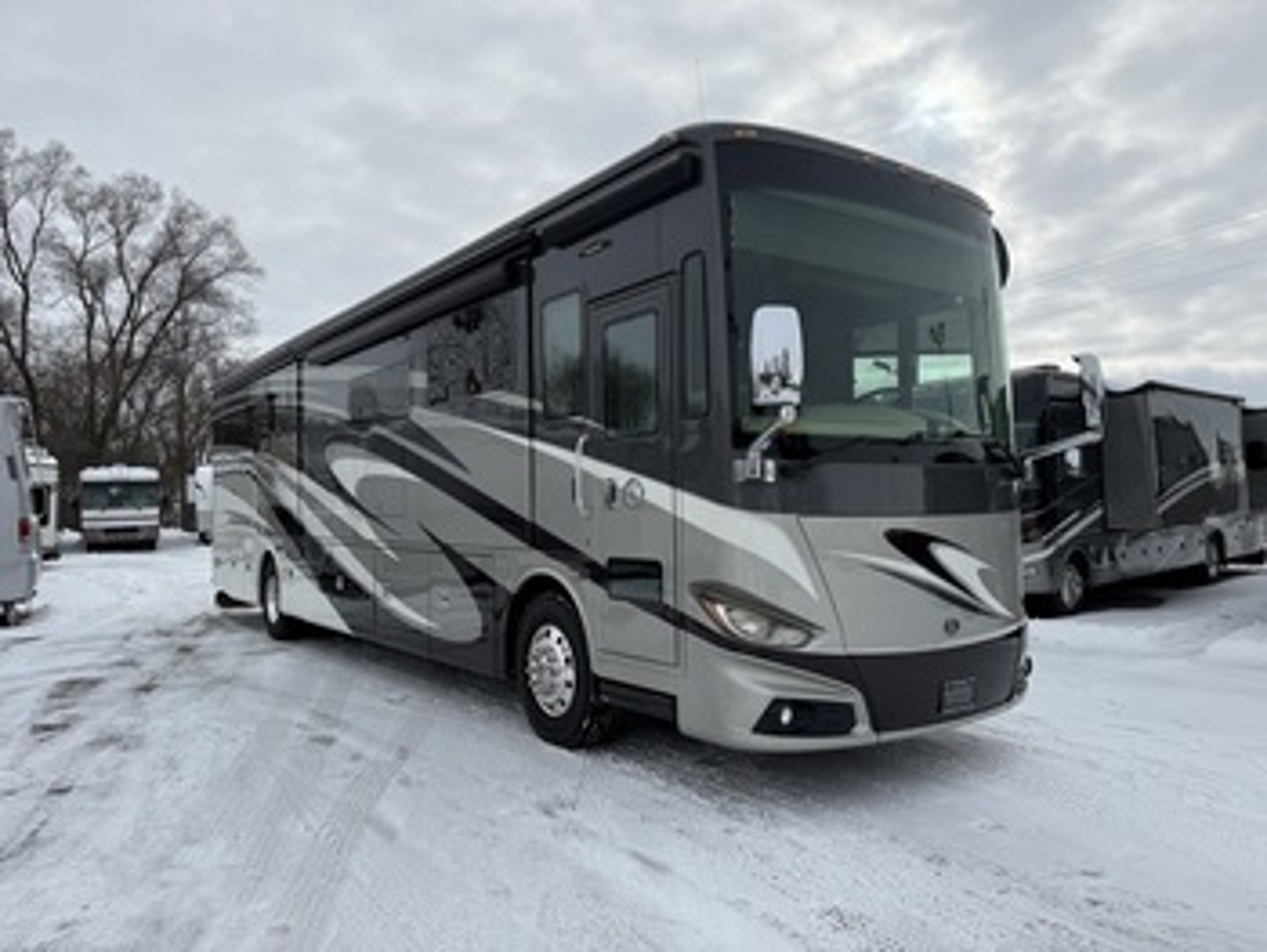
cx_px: 634
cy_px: 476
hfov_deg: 71.6
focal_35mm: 24
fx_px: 879
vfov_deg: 56.9
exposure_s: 1/5319
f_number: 1.78
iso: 80
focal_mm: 6.76
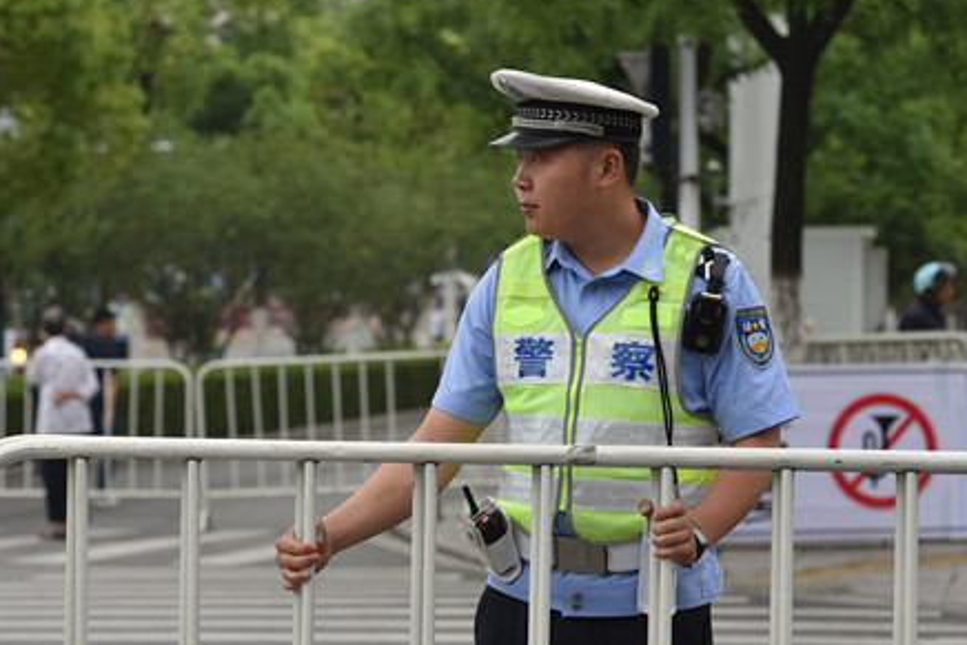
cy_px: 275
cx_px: 559
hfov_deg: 11.0
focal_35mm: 187
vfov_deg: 7.3
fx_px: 5024
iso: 400
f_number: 5.6
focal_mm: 102
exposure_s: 1/500
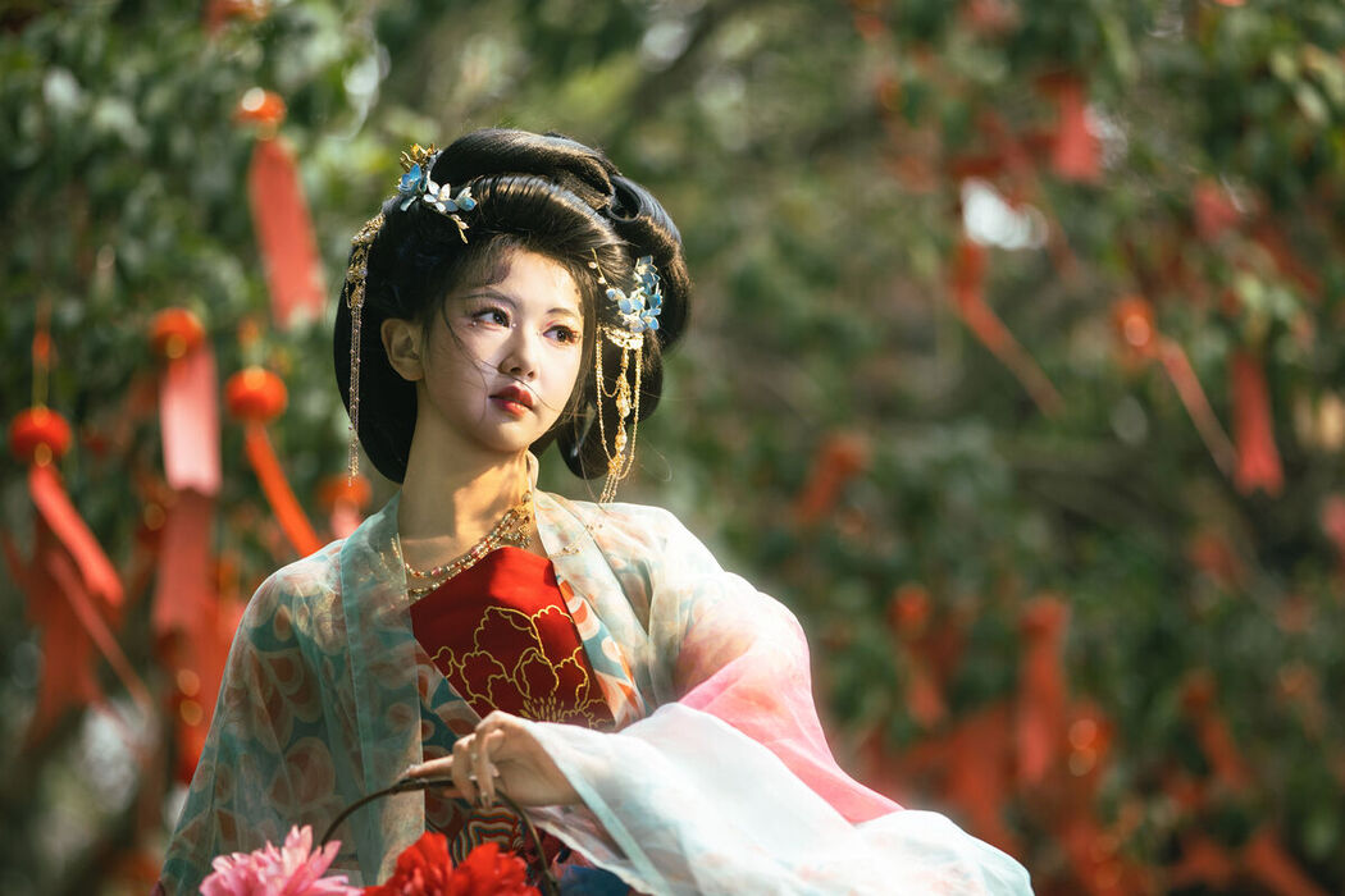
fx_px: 5791
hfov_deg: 13.2
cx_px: 672
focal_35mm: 155
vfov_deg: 8.9
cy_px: 448
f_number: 2.8
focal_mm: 155
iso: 320
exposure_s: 1/320
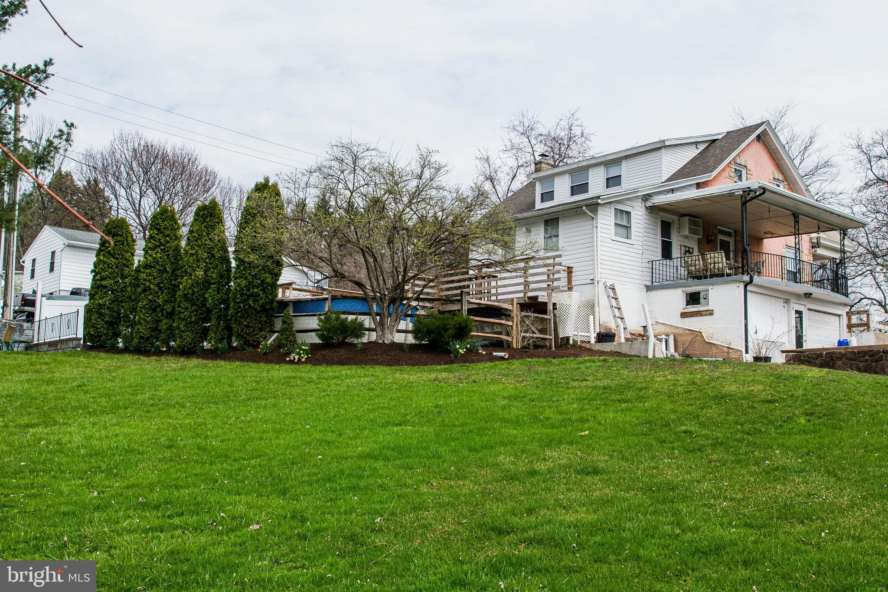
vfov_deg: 36.9
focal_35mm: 36
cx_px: 444
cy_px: 296
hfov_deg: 53.1
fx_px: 888
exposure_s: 1/640
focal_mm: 24
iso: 400
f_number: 8
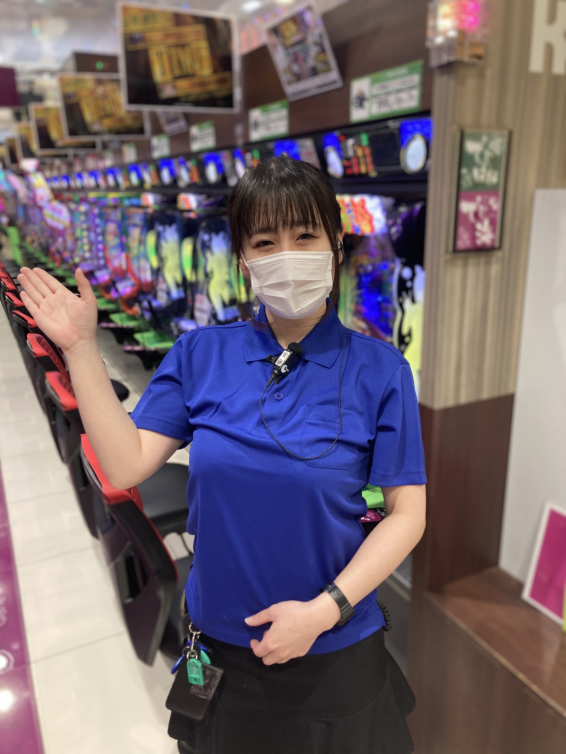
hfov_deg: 49.7
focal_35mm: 28
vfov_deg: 63.4
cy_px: 377
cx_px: 283
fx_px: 610
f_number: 1.8
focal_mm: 3.99
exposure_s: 1/97
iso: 50
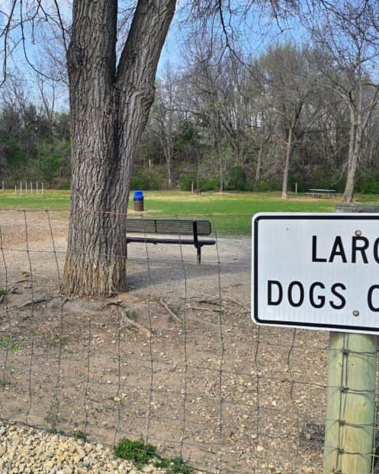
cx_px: 104
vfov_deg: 49.1
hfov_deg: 39.3
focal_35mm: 37
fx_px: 519
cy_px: 231
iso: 12
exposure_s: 1/519
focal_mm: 6.3
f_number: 1.7
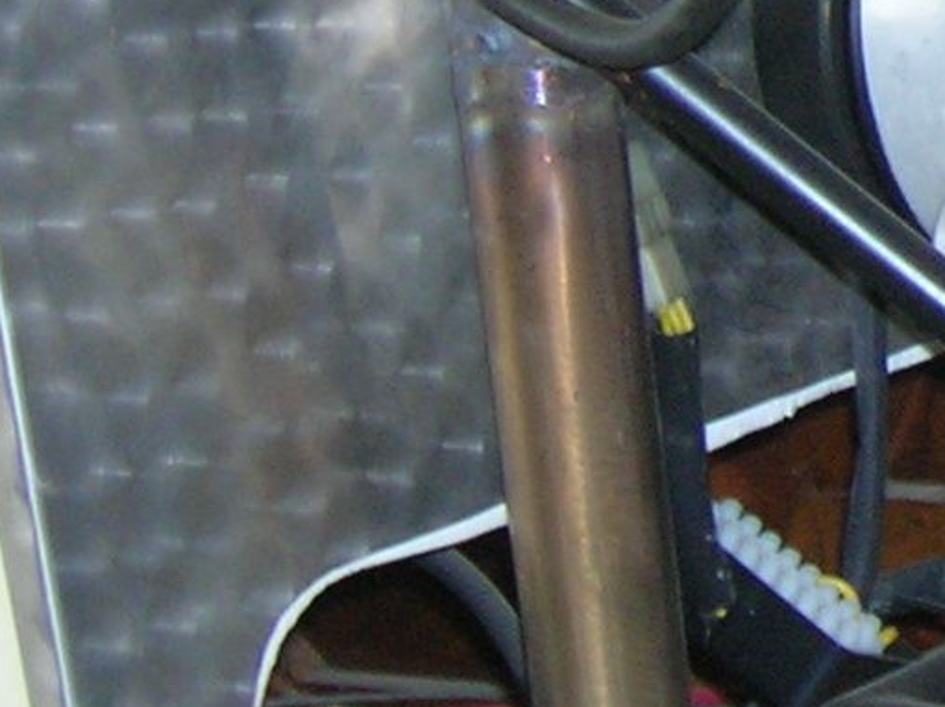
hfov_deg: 9.2
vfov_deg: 7.1
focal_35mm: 206
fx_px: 5617
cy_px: -292
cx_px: 1600
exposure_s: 1/60.1
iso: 98
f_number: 3.2
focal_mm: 7.7
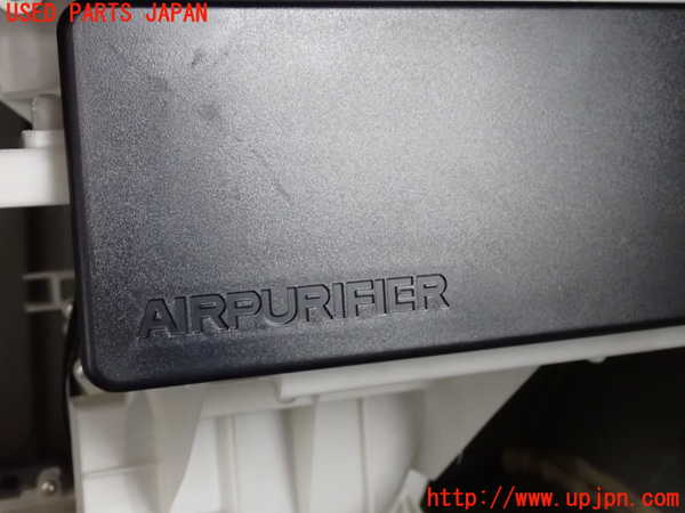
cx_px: 342
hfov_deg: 38.2
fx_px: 989
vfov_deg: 29.1
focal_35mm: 50
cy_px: 256
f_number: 3.2
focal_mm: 9.01
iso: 1600
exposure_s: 1/40
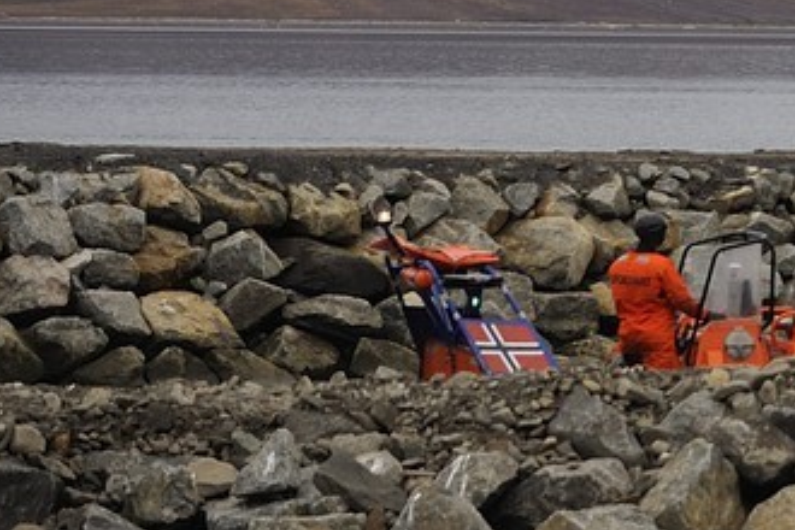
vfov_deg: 2.4
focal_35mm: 581
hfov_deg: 3.5
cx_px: 1894
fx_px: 12829
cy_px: -260
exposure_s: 1/320
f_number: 5
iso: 400
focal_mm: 120
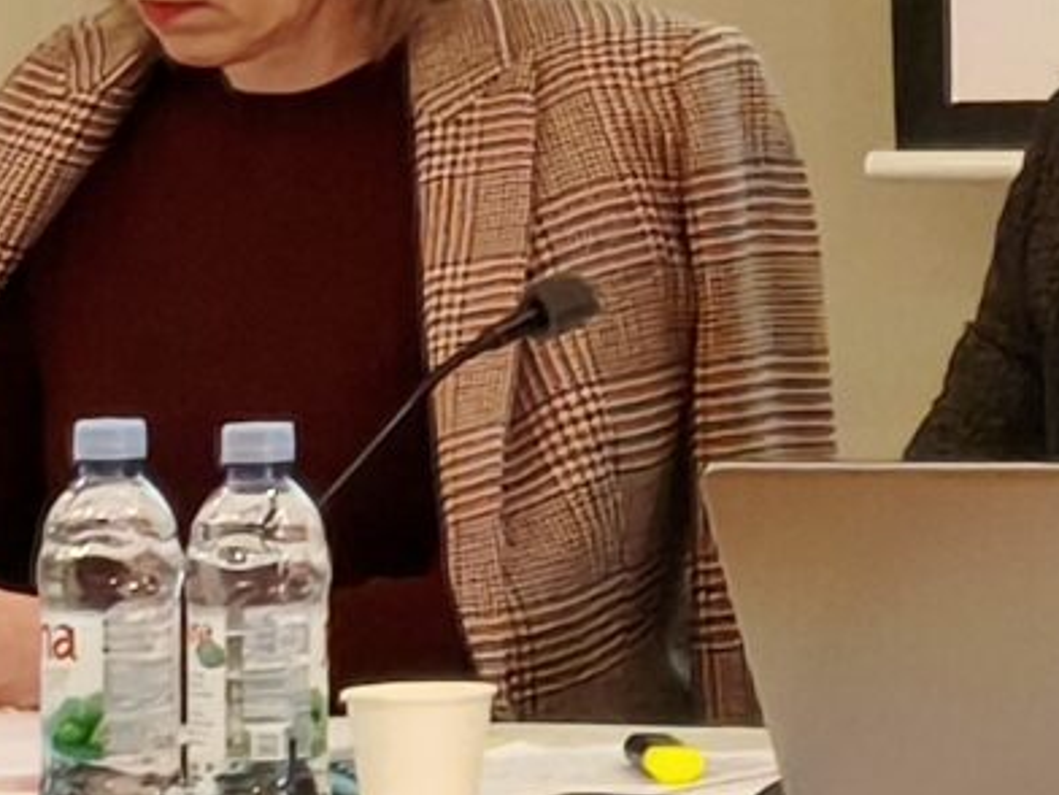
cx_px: 3120
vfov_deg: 3.6
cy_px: -584
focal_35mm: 411
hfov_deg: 4.6
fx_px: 12574
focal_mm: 6.45
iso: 100
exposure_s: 1/100
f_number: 1.62
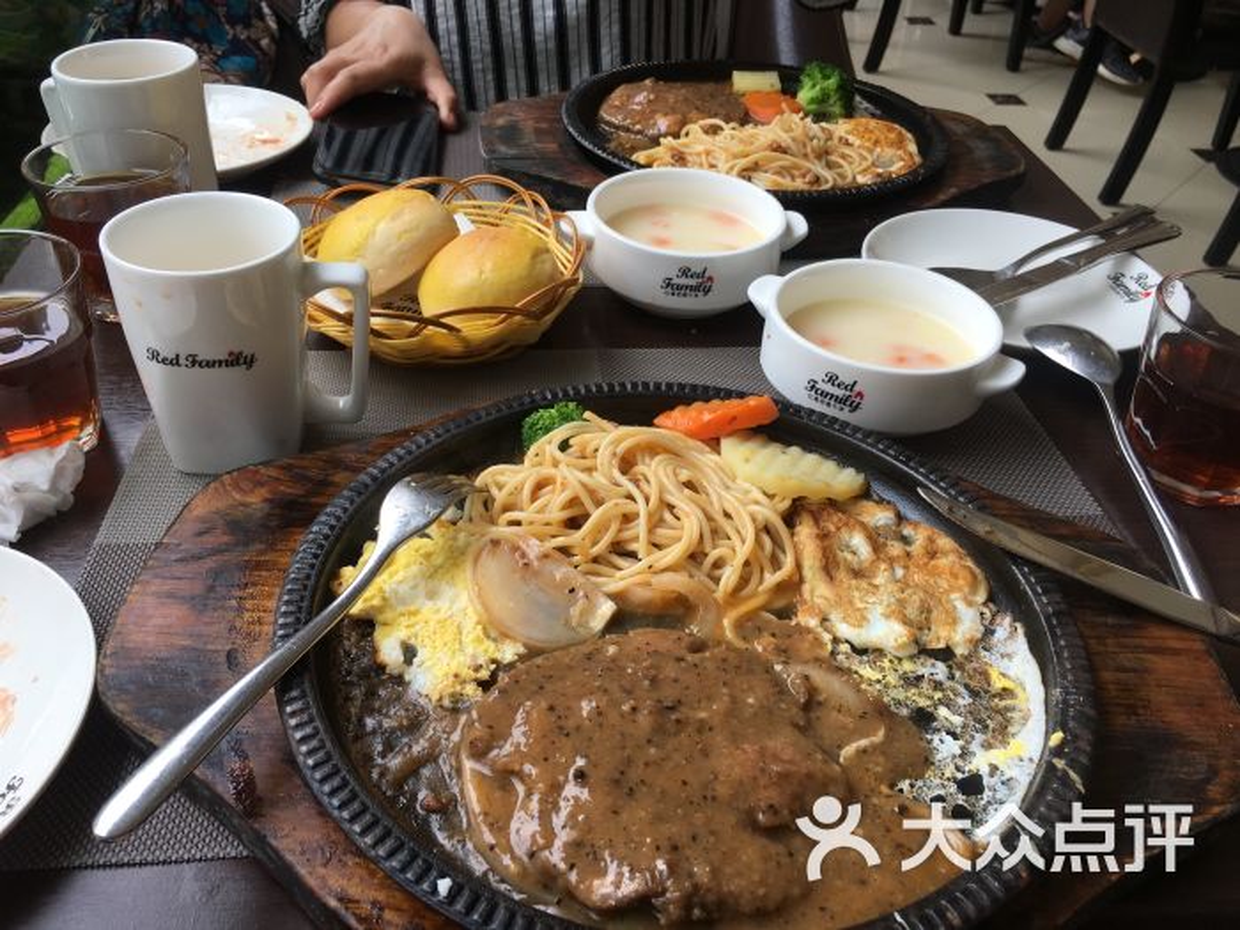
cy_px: 465
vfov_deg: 48.2
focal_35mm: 29
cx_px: 620
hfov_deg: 61.7
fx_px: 1039
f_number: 2.2
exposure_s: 1/159
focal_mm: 4.15
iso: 25
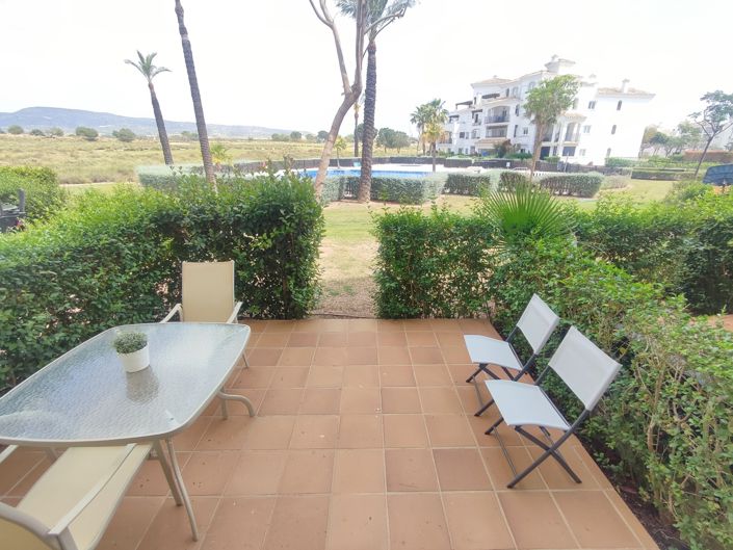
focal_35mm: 16
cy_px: 275
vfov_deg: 78.1
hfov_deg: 94.5
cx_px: 366
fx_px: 339
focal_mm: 1.65
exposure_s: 1/603
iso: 50
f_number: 2.2
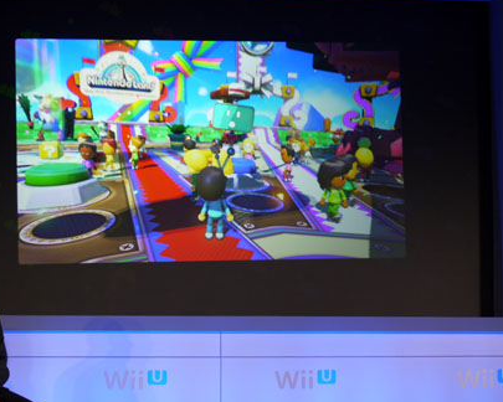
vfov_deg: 13.9
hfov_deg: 17.3
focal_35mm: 111
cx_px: 225
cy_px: 170
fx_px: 1652
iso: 200
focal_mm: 45
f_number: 4
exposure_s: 1/60
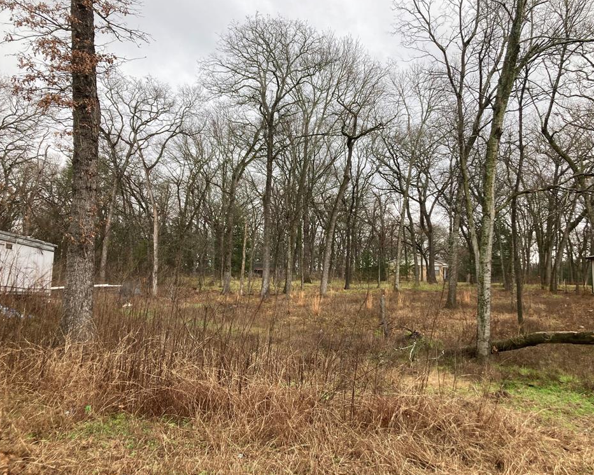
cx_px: 316
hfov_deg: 58.7
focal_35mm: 30
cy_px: 237
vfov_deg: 48.5
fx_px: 527
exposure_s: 1/121
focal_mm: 3.99
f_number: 1.8
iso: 32
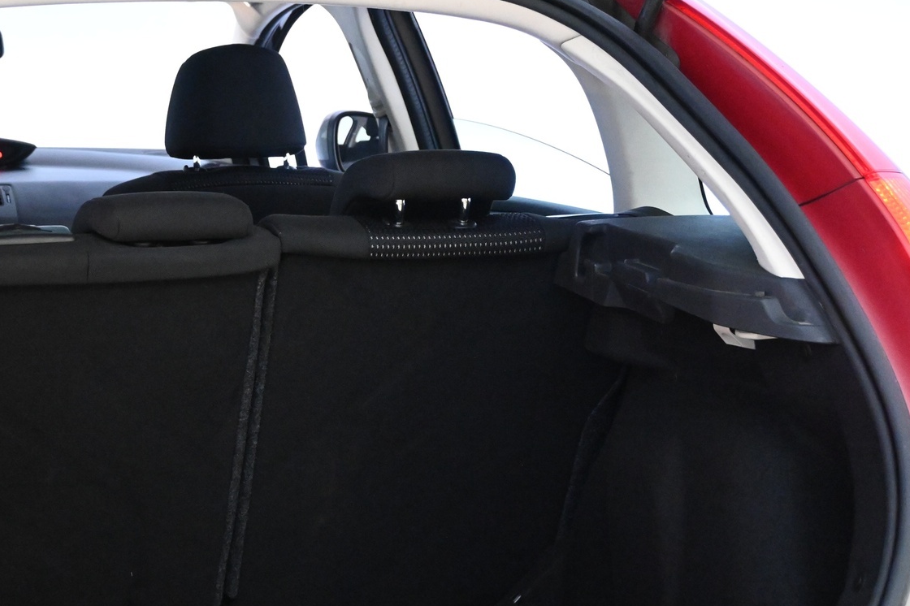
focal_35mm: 68
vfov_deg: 19.9
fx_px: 1727
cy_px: 392
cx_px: 287
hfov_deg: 29.3
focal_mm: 31.5
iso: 6400
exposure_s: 1/50
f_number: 5
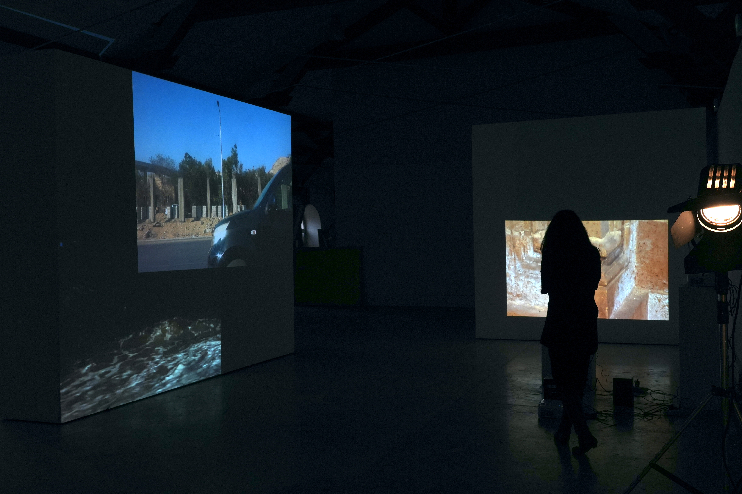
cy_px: 247
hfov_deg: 53.1
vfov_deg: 36.9
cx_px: 371
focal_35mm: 36
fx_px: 742
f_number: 9
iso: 800
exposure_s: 1/125
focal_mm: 36
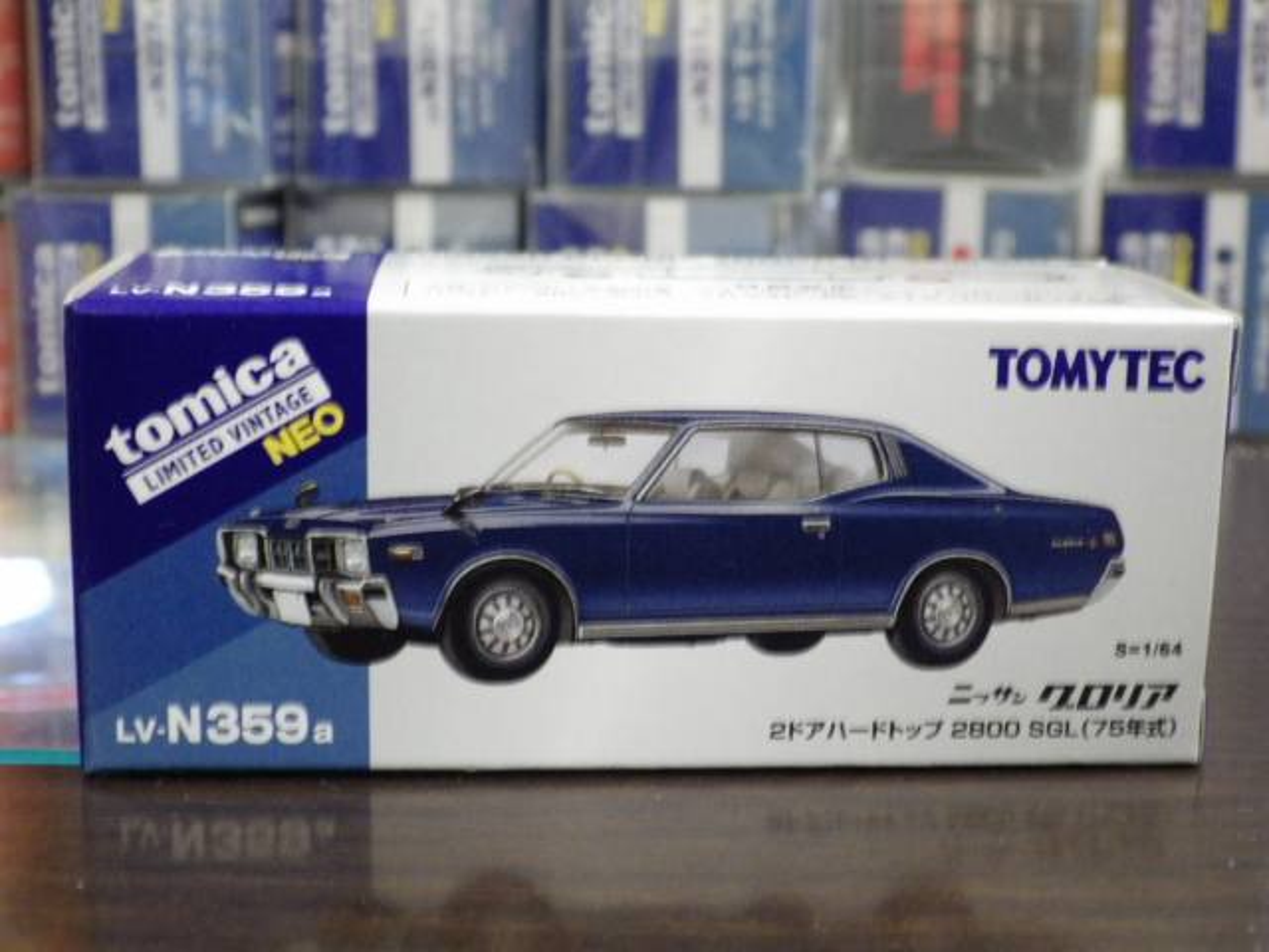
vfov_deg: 24.8
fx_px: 2163
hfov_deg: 32.7
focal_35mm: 59
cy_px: 476
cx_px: 634
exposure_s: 1/25
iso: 800
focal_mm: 10.7
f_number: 4
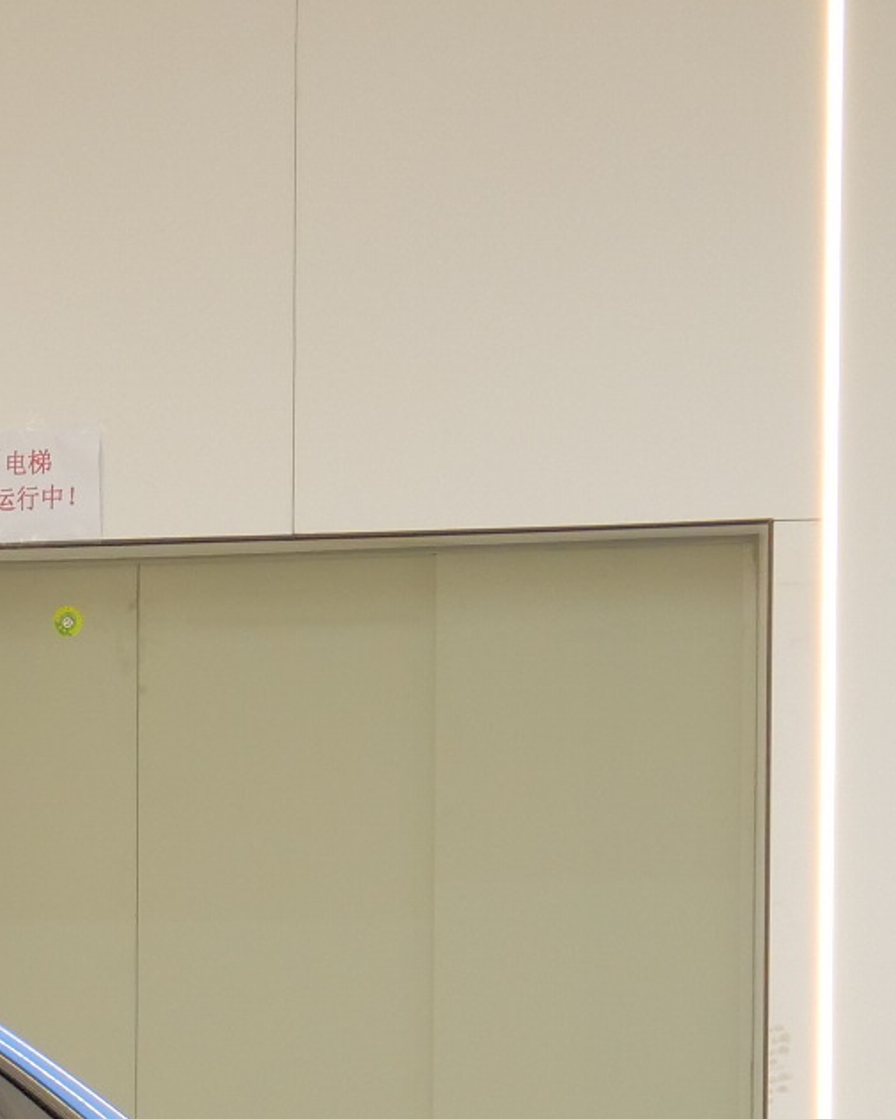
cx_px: -1194
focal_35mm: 284
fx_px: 9412
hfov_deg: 5.3
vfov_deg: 6.7
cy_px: 1637
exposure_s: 1/25
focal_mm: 35
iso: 800
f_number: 5.6
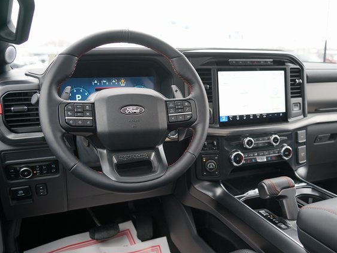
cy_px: 126
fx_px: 331
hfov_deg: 53.8
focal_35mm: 34
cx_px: 192
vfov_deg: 41.8
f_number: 4
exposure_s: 1/60
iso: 250
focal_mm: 31
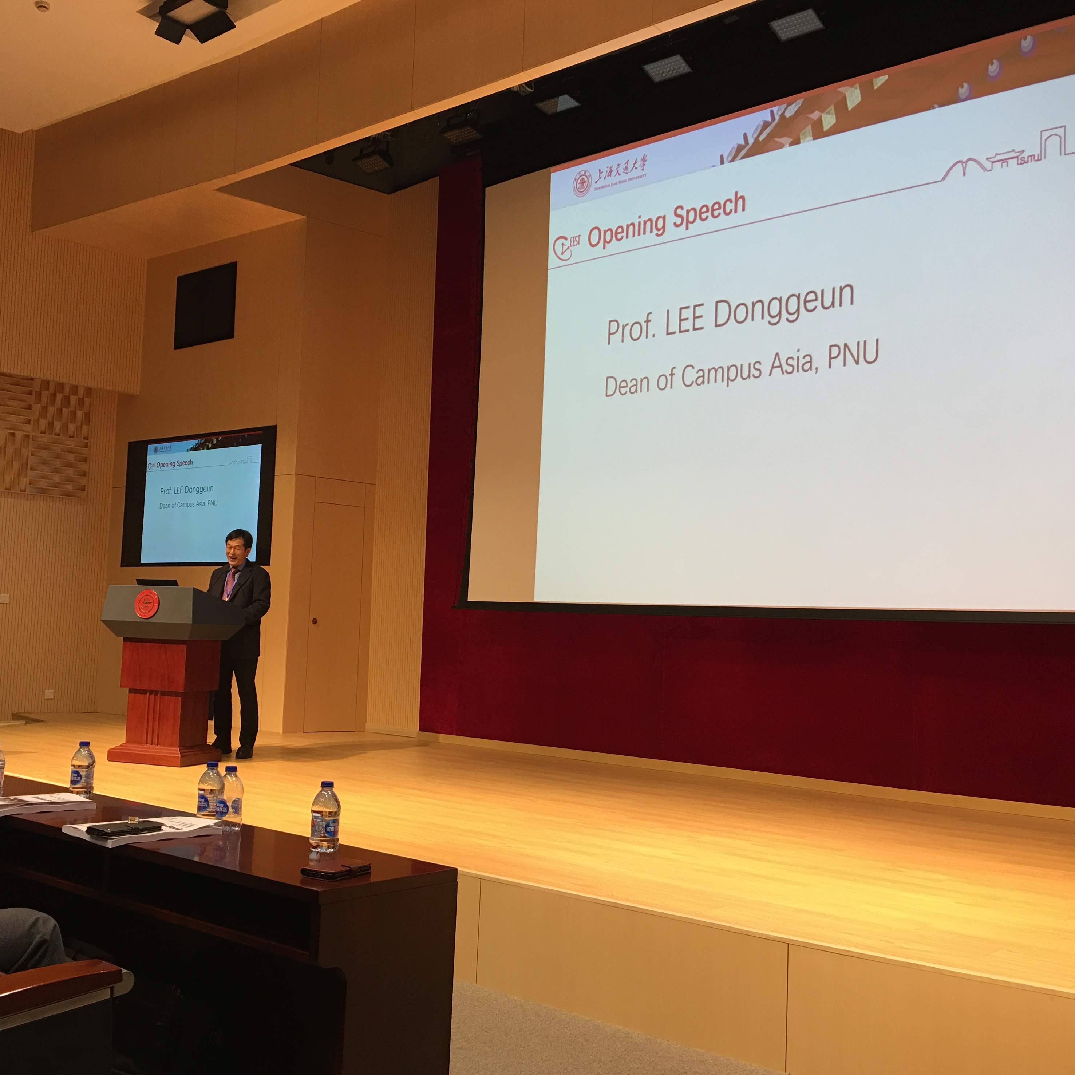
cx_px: 431
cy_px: 550
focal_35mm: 35
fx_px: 1230
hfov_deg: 47.0
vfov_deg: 47.2
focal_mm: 4.15
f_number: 2.2
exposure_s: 1/33
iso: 32
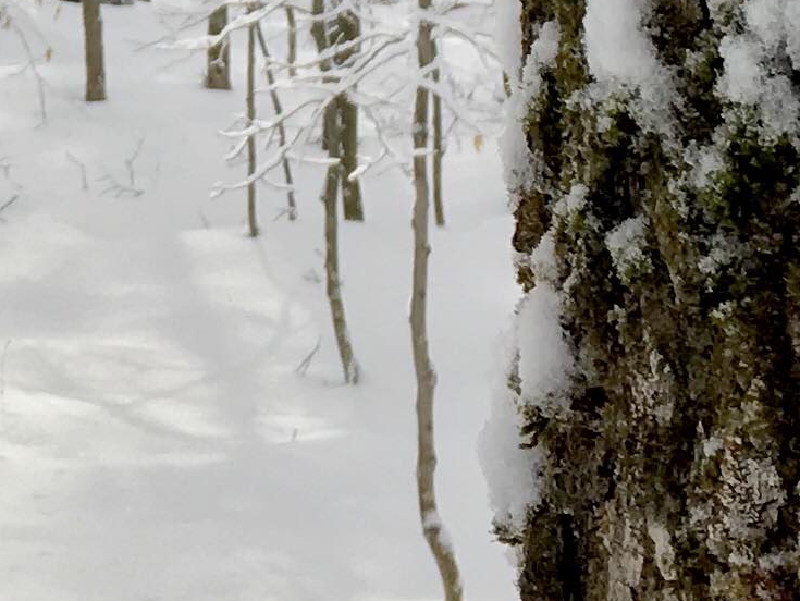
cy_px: -805
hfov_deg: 12.0
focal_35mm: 159
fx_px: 3676
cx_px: -297
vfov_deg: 8.6
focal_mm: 4.15
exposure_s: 1/400
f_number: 2.2
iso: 25
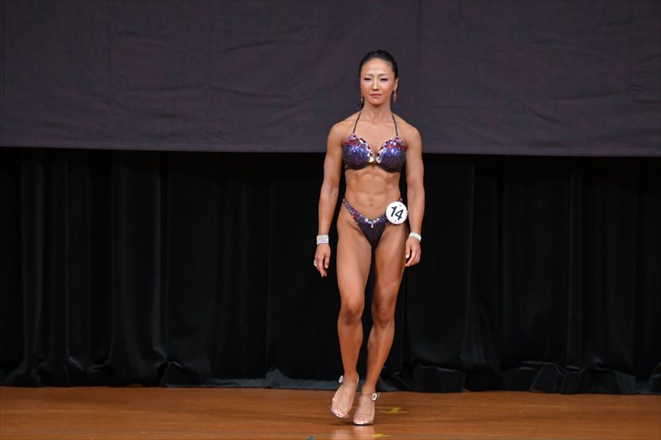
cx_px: 330
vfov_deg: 4.4
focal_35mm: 315
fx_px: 5781
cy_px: 220
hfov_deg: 6.5
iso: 4000
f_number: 5.6
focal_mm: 210
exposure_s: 1/400
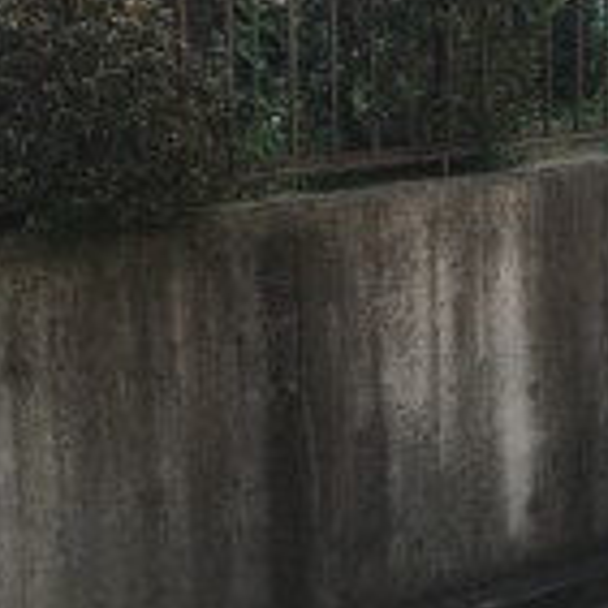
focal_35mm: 78
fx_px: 1550
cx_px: 699
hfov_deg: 20.9
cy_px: 170
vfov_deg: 22.0
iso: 25
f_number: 2.2
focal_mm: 4.15
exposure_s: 1/686
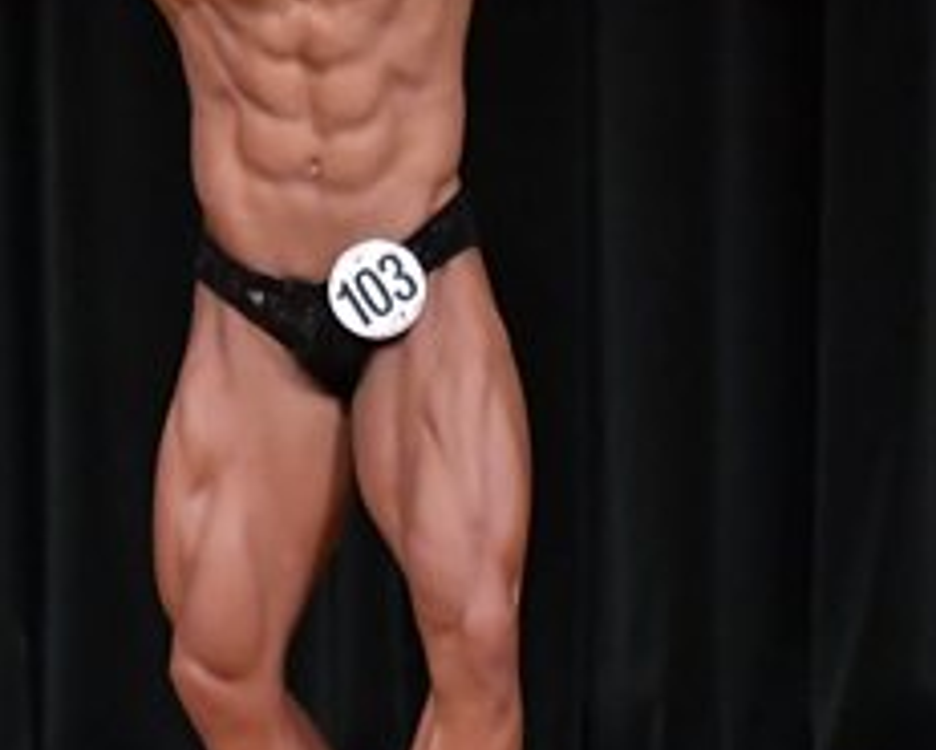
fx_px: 23501
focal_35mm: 848
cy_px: 288
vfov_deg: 1.8
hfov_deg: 2.3
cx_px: 456
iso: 5000
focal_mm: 180
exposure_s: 1/400
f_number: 5.6
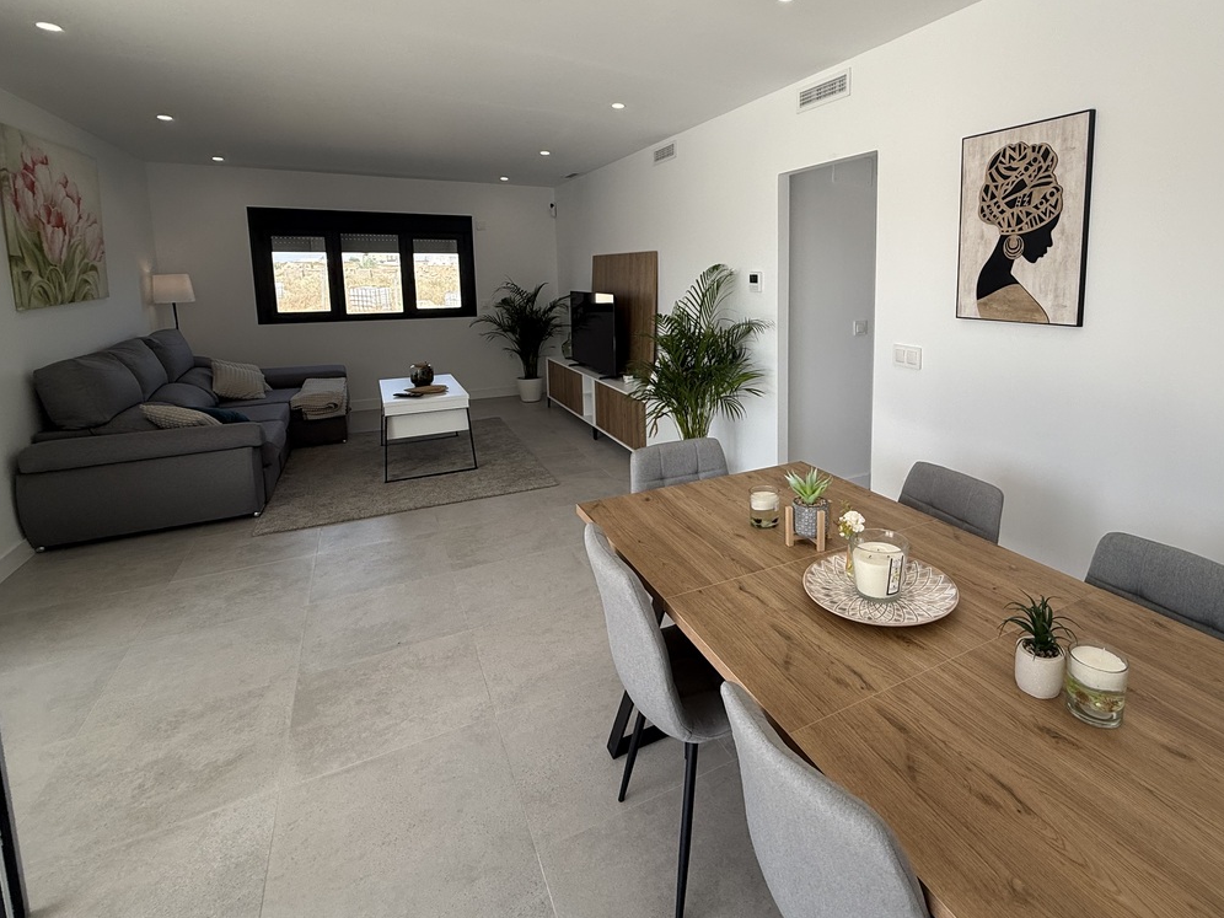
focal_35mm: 18
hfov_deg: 86.4
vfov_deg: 70.5
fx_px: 636
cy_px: 349
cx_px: 746
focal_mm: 2.22
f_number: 2.2
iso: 50
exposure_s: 1/395
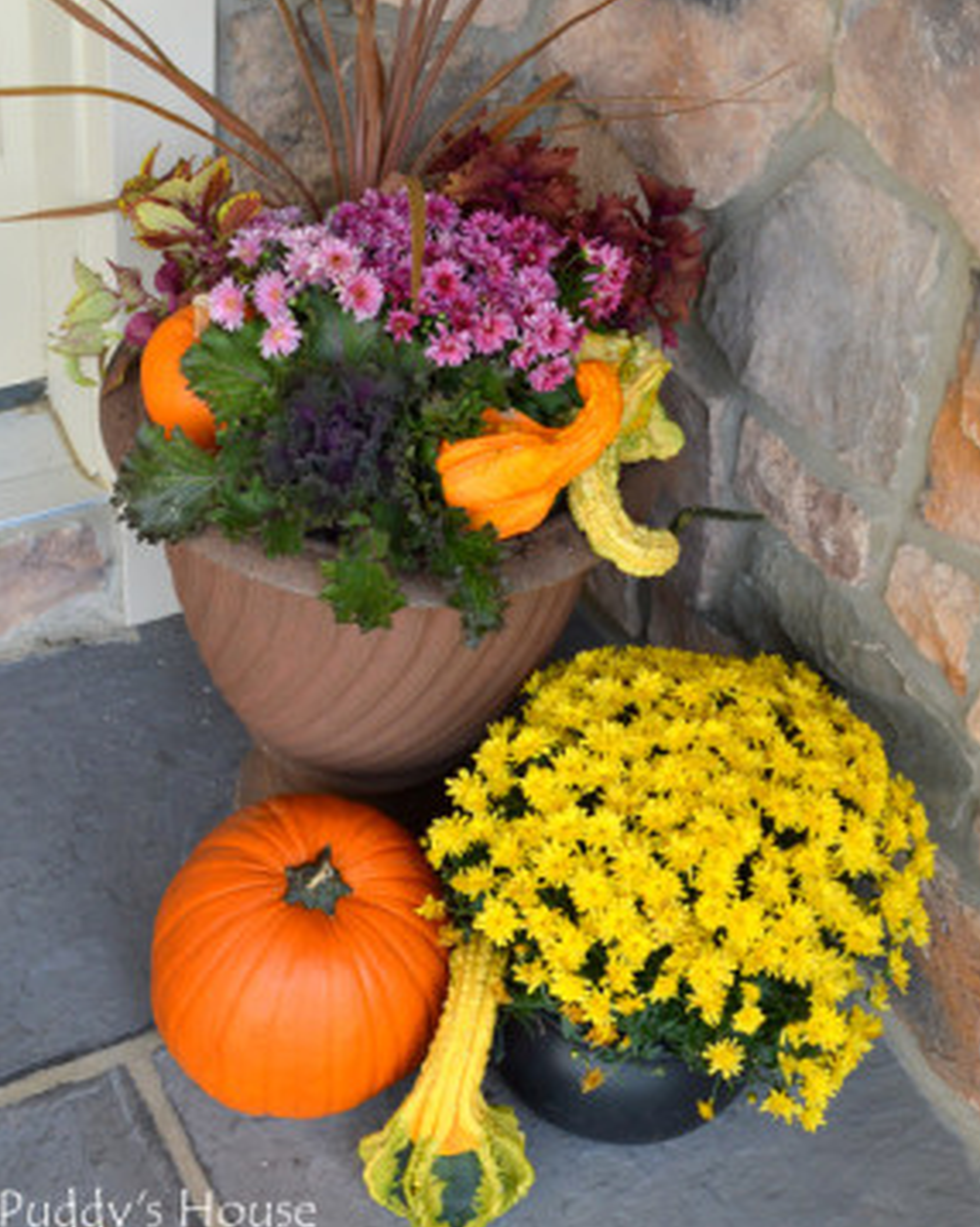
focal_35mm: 39
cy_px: 507
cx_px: 509
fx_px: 1415
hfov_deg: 38.2
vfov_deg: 46.7
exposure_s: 1/125
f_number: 5.6
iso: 220
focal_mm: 22
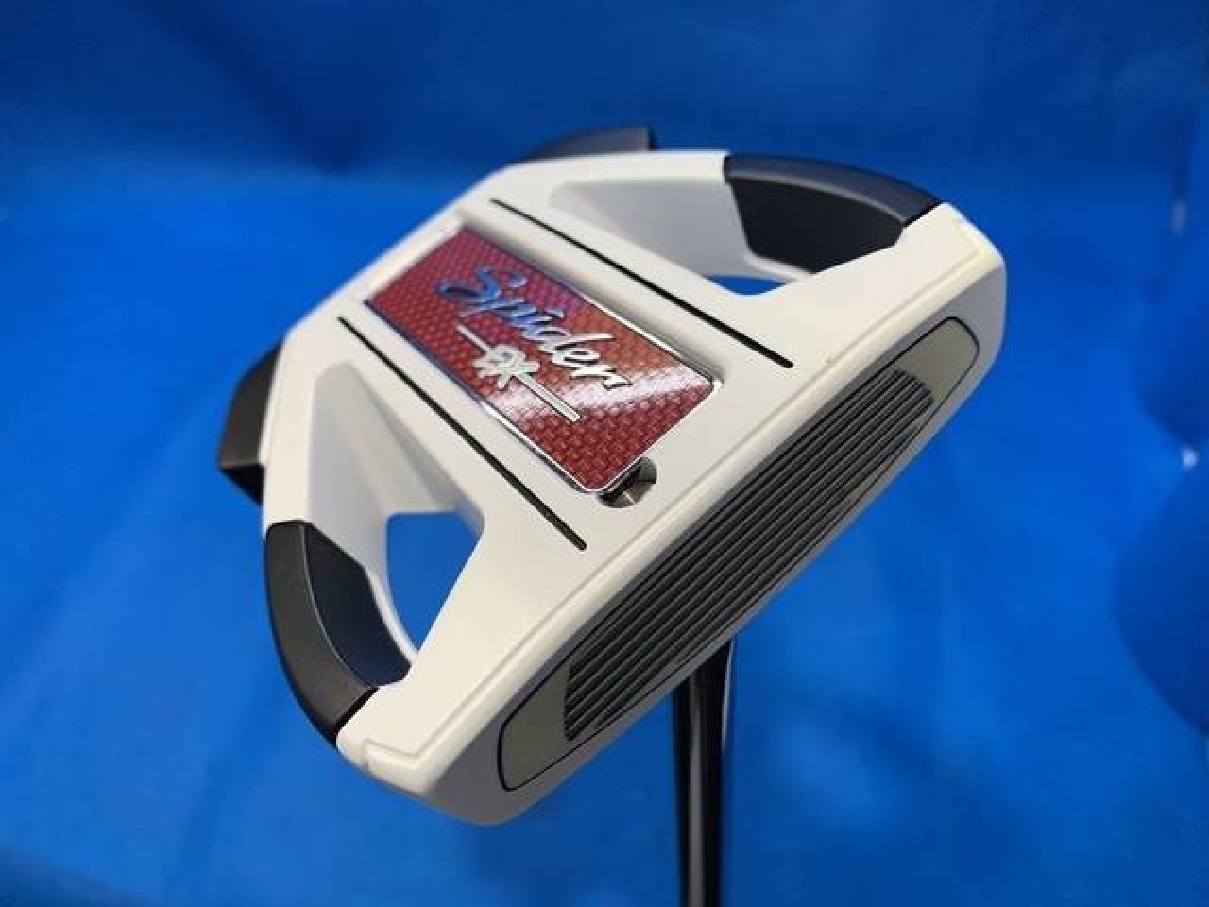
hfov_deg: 67.3
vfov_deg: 53.1
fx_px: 908
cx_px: 604
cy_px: 454
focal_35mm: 26
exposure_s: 1/120
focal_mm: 4.25
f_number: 1.8
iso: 80
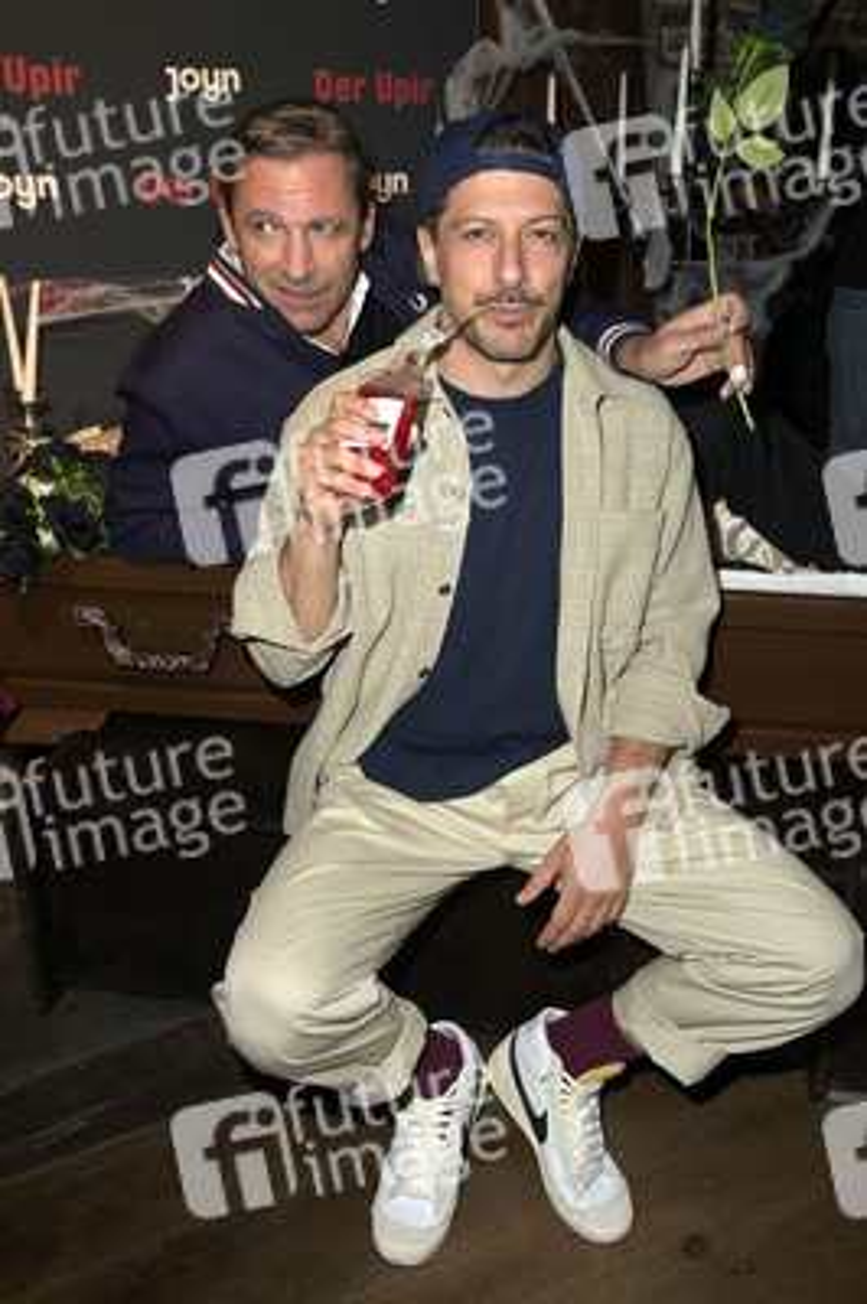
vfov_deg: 62.0
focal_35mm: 30
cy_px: 652
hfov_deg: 43.5
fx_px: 1086
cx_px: 434
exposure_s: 1/160
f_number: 5
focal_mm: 30
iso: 1250
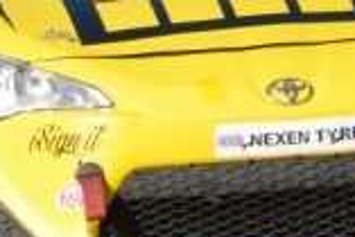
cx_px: 240
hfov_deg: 0.9
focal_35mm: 2413
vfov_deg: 0.6
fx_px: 23816
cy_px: 58
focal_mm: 360
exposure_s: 1/1000
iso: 640
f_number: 9
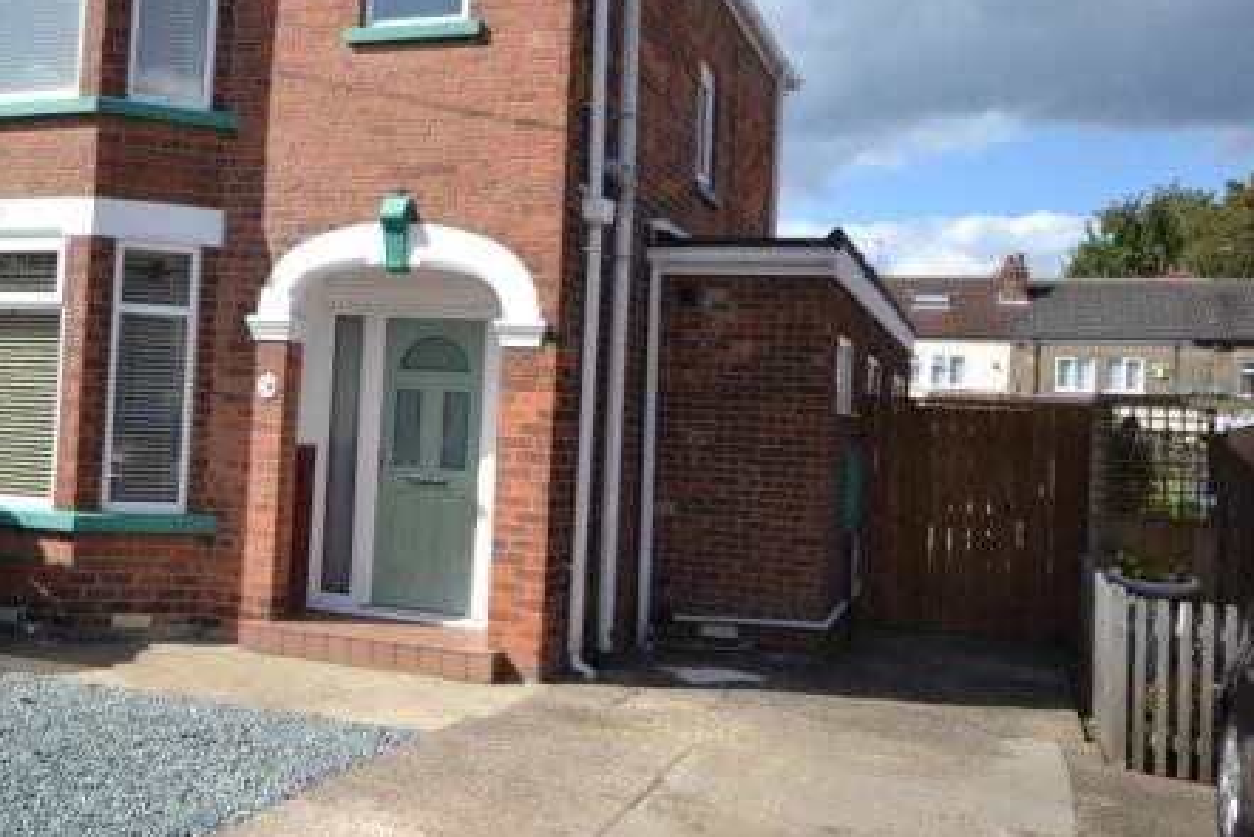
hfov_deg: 47.7
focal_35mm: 40
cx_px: 418
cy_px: 331
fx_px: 1394
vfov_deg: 33.3
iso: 100
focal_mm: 18
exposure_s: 1/200
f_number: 7.1
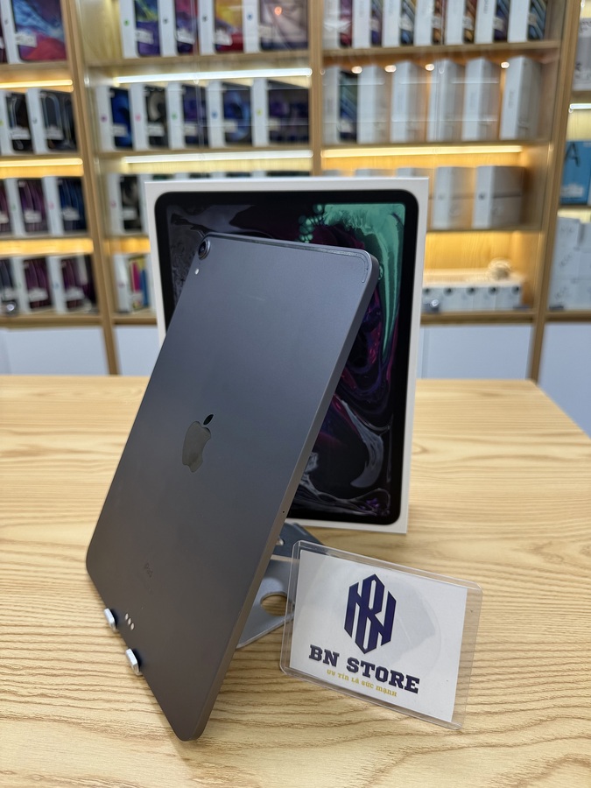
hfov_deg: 56.8
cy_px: 394
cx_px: 296
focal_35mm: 24
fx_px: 546
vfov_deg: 71.6
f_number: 1.78
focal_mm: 6.76
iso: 80
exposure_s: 1/120
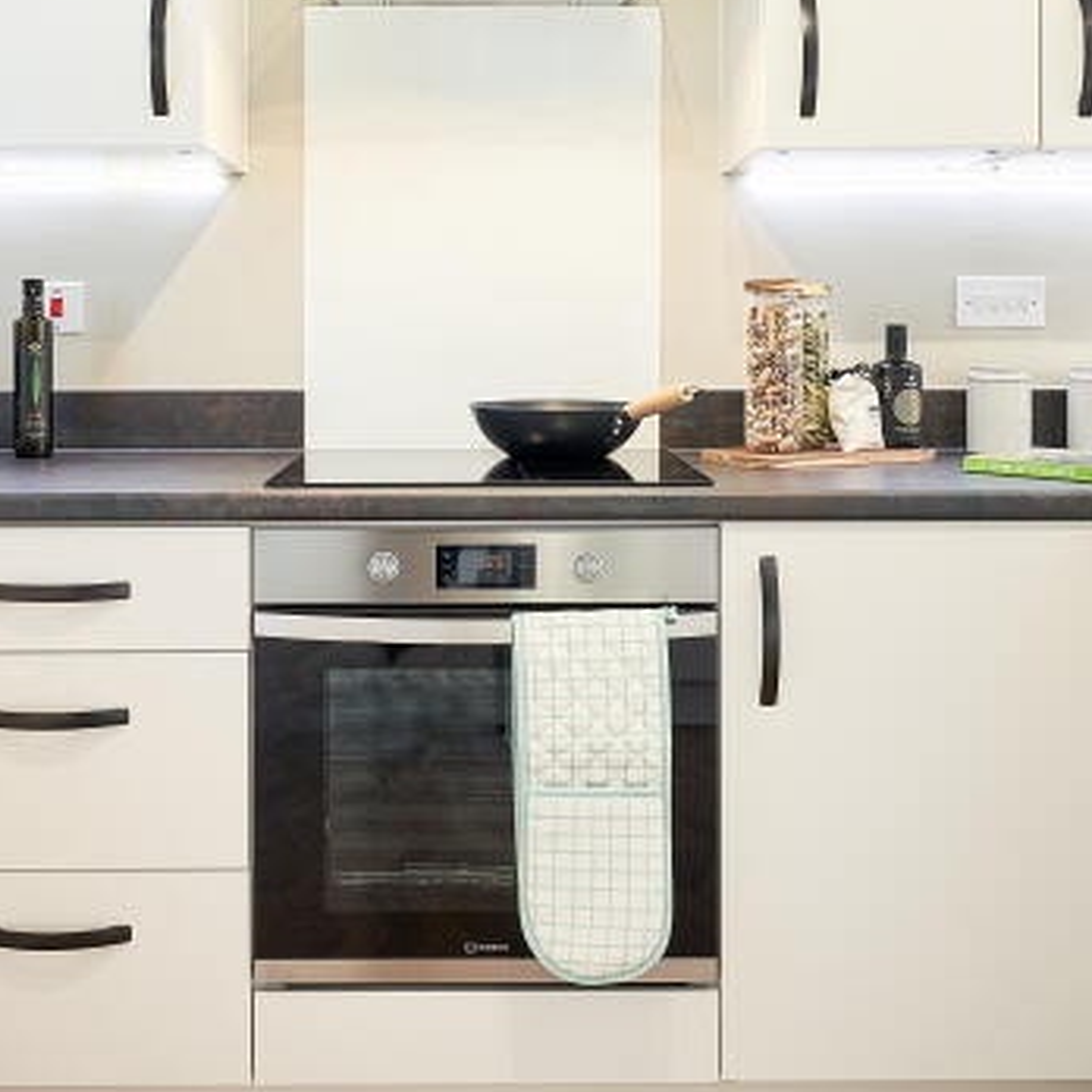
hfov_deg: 41.6
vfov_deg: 40.6
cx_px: 493
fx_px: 1437
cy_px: 293
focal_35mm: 40
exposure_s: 1/1.59
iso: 100
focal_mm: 16.1
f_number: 10
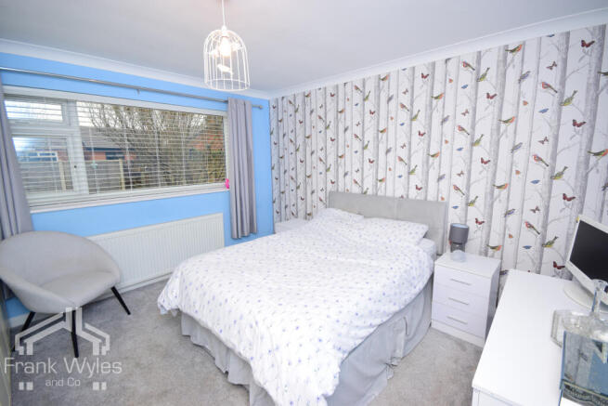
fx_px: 253
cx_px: 304
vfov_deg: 77.4
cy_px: 203
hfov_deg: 100.4
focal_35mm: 15
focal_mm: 10
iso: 500
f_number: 9
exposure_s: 1/60
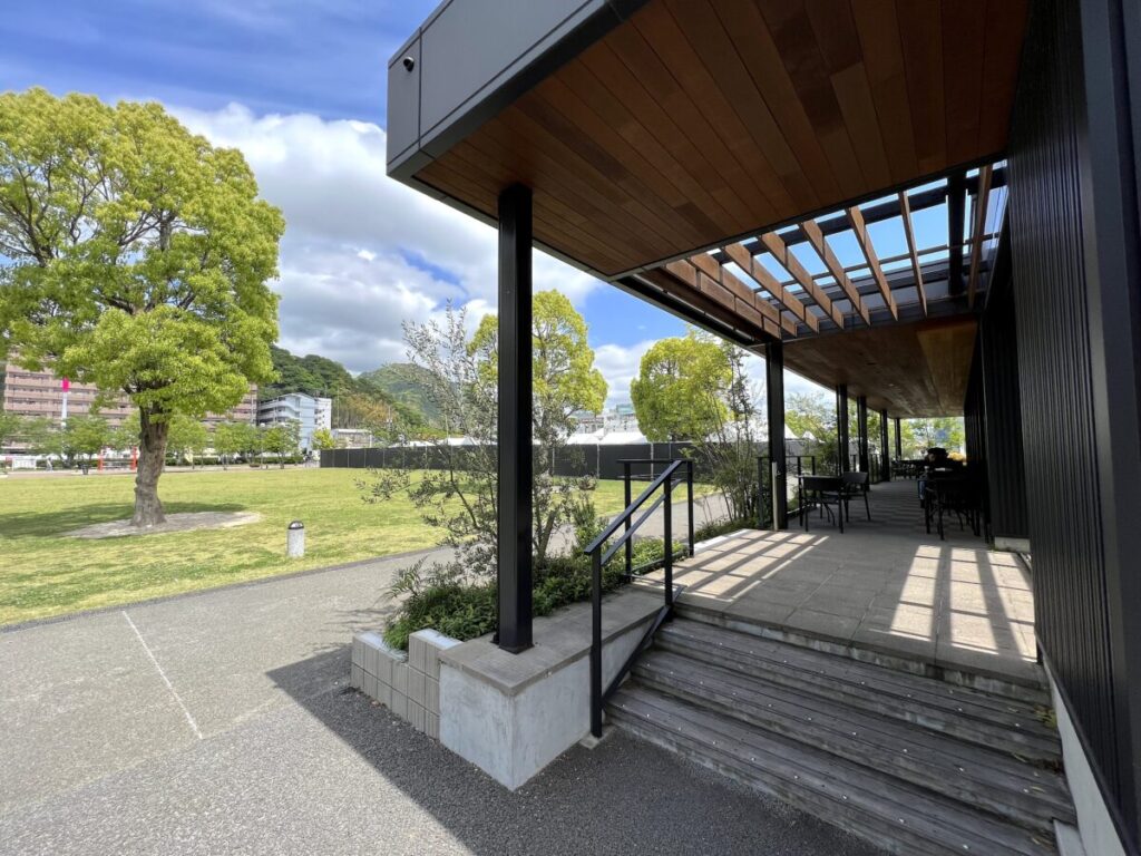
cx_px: 570
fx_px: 429
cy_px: 428
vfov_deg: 89.9
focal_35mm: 13
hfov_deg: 106.2
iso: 32
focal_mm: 1.57
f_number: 1.8
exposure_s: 1/1410
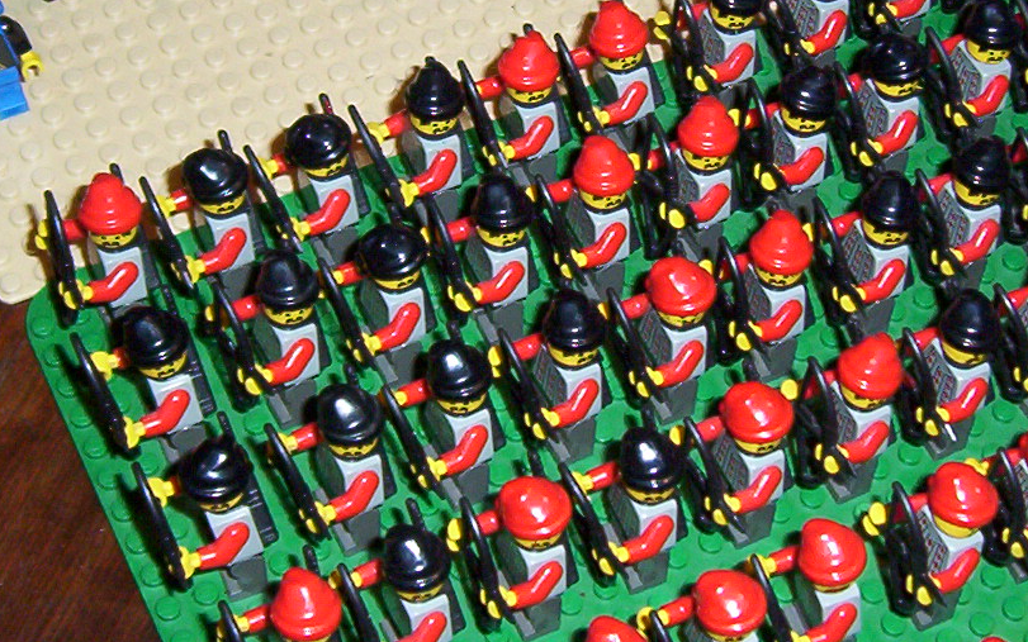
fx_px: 2157
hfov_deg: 26.8
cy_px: 189
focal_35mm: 77
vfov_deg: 16.9
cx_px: 582
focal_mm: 5.54
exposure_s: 1/30
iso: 140
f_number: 2.76
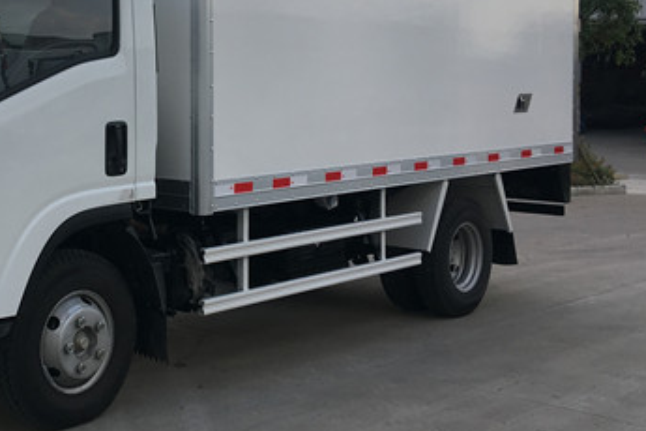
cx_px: 90
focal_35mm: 62
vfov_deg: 21.8
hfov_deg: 31.2
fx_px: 1112
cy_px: 118
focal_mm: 4.15
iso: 25
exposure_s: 1/437
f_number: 2.2
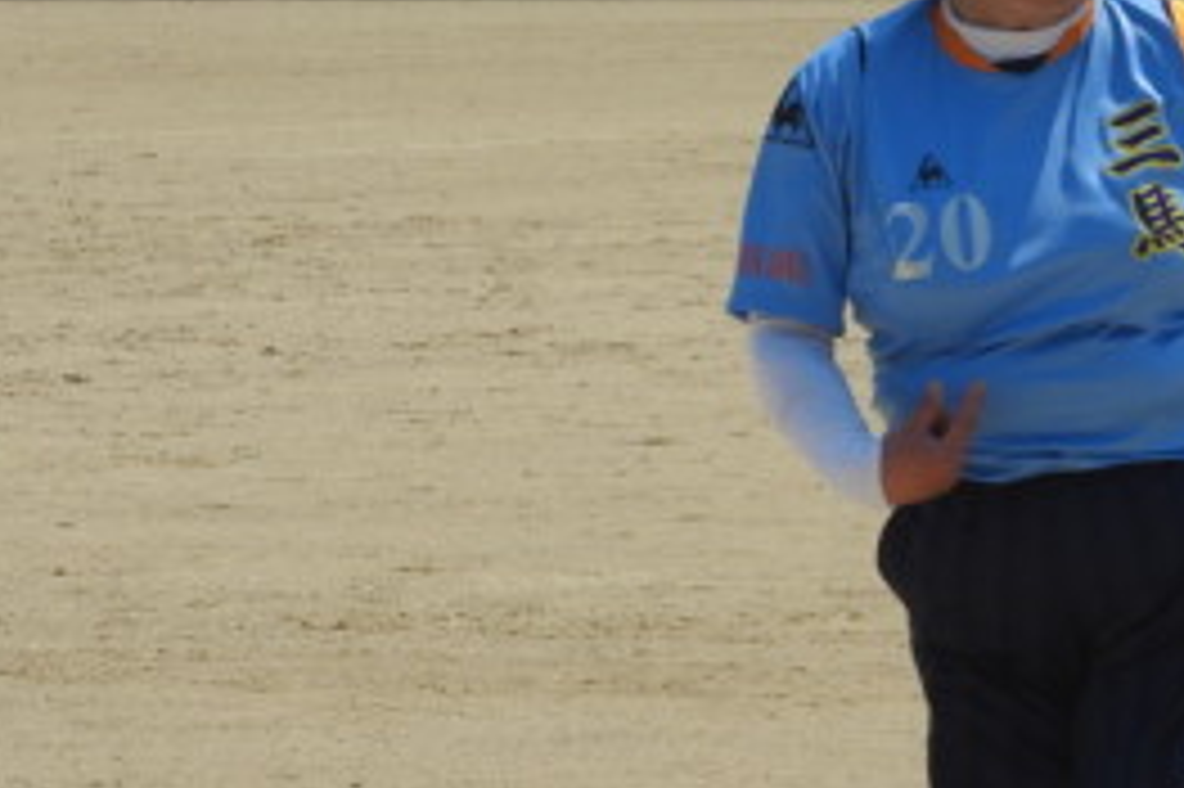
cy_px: 617
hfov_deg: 3.9
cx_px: 968
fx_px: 17189
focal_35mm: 523
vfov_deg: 2.6
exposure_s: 1/1000
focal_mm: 39.4
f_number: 5.3
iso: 100
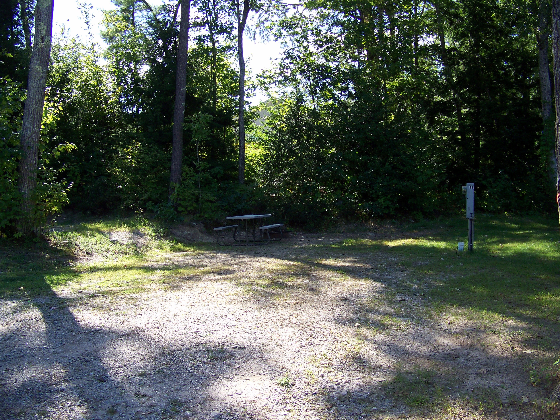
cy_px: 210
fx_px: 582
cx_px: 280
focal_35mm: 36
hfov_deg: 51.4
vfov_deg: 39.7
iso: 64
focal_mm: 5.85
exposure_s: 1/200
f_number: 2.8
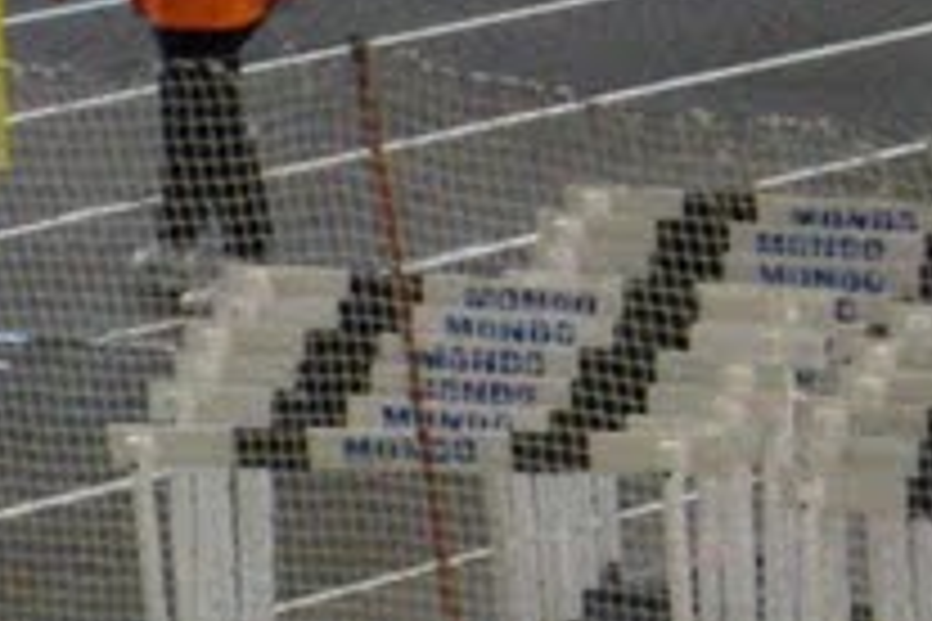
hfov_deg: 4.4
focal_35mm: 469
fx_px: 12141
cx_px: -257
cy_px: 1120
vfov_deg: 2.9
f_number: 3.8
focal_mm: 16.1
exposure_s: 1/320
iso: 800
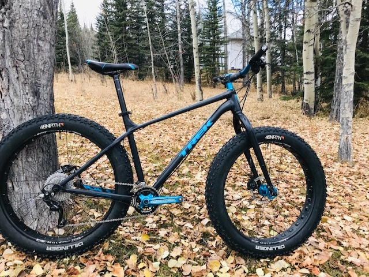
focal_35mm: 28
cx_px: 184
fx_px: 298
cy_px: 138
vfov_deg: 49.7
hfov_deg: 63.4
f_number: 1.8
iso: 20
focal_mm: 3.99
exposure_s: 1/245
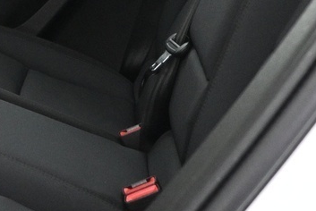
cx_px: -104
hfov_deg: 17.4
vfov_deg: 12.1
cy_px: -61
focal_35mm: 110
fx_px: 966
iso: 1600
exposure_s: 1/15
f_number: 3.5
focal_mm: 16
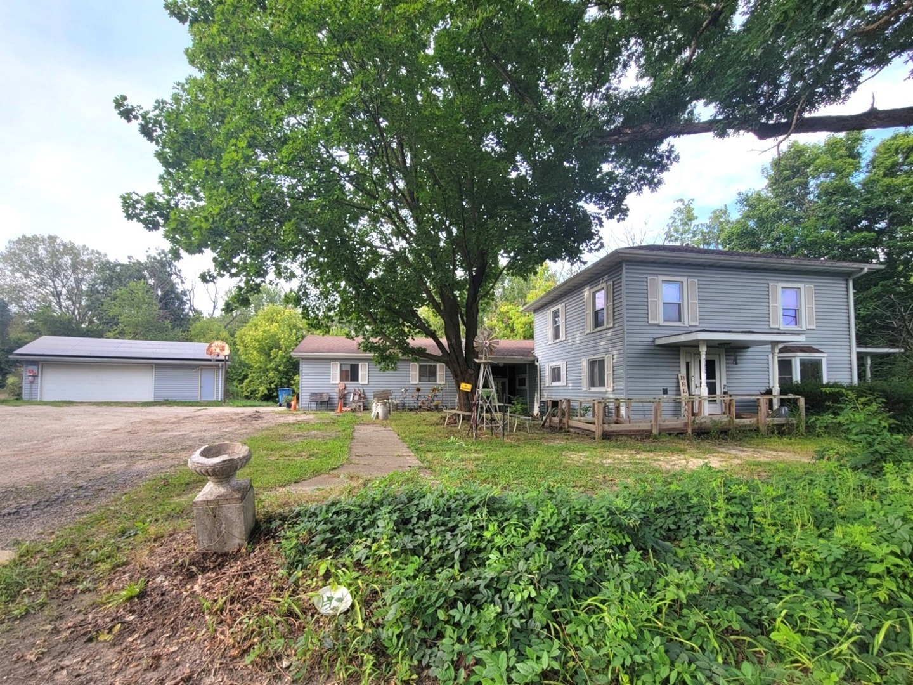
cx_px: 456
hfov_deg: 106.2
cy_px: 342
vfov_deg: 89.9
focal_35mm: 13
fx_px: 343
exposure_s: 1/345
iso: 50
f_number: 2.2
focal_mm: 2.2
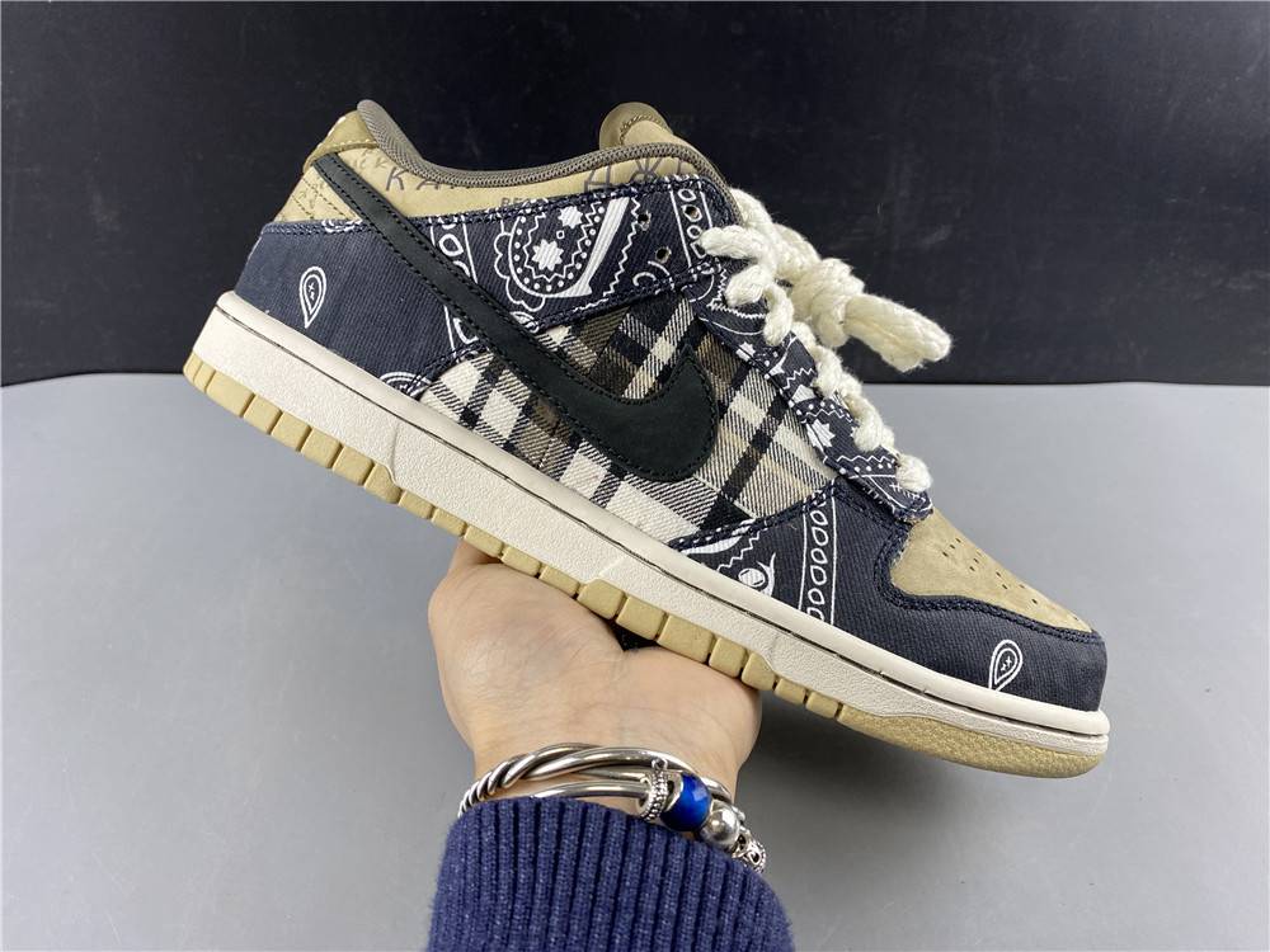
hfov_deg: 67.3
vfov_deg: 53.1
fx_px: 954
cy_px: 476
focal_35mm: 26
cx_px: 635
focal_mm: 4.25
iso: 64
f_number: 1.8
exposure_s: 1/100
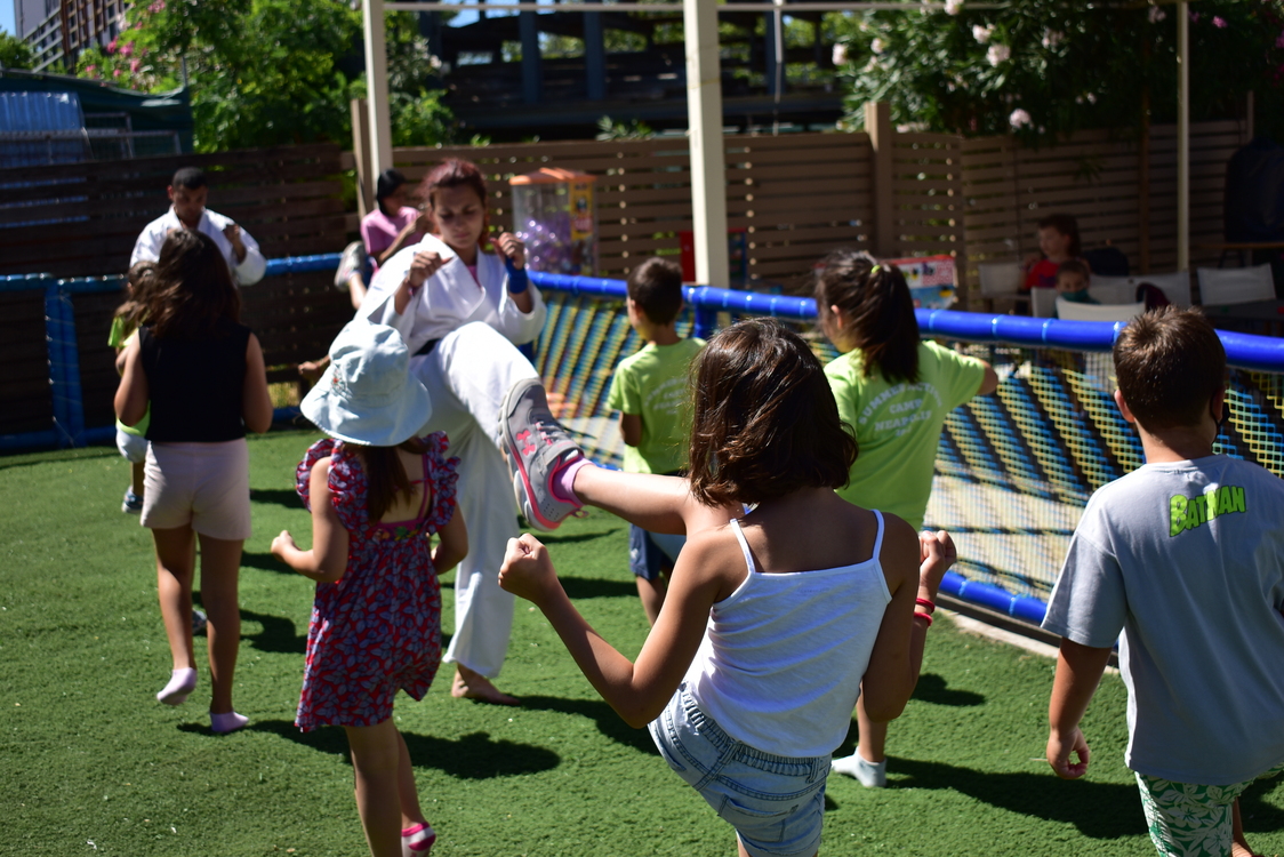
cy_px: 428
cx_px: 642
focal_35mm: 48
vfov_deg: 28.1
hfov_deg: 41.1
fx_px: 1712
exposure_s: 1/800
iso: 100
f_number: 4.5
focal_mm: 32
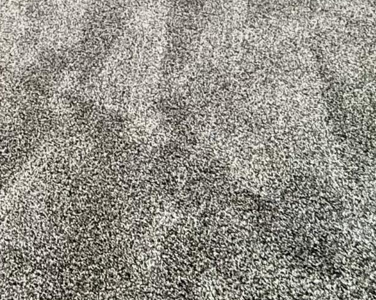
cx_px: -273
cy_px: -347
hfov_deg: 20.9
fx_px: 745
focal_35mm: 67
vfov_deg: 16.0
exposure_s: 1/223
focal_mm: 2.22
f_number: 2.2
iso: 40
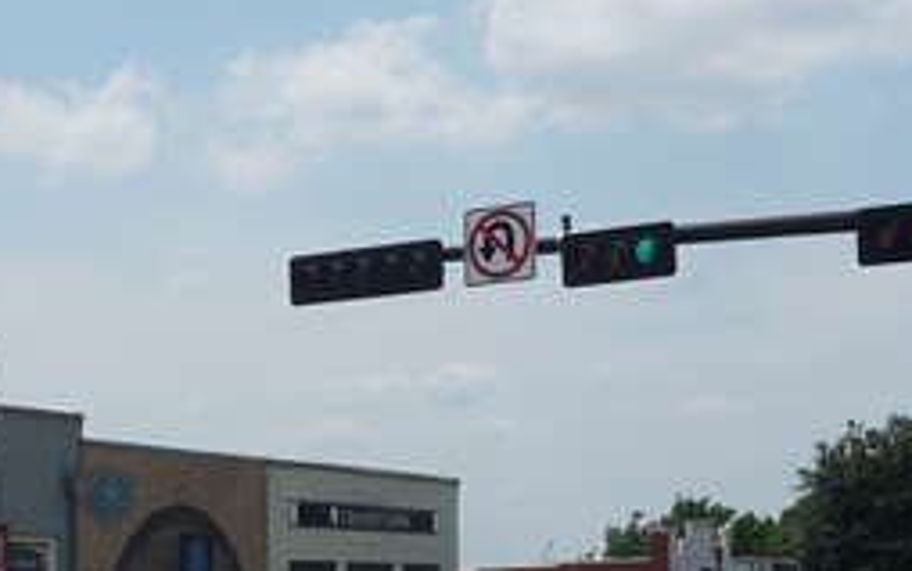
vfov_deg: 16.7
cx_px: 151
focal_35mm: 77
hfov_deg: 26.2
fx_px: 1915
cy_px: 515
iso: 100
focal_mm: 16
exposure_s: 1/400
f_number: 9
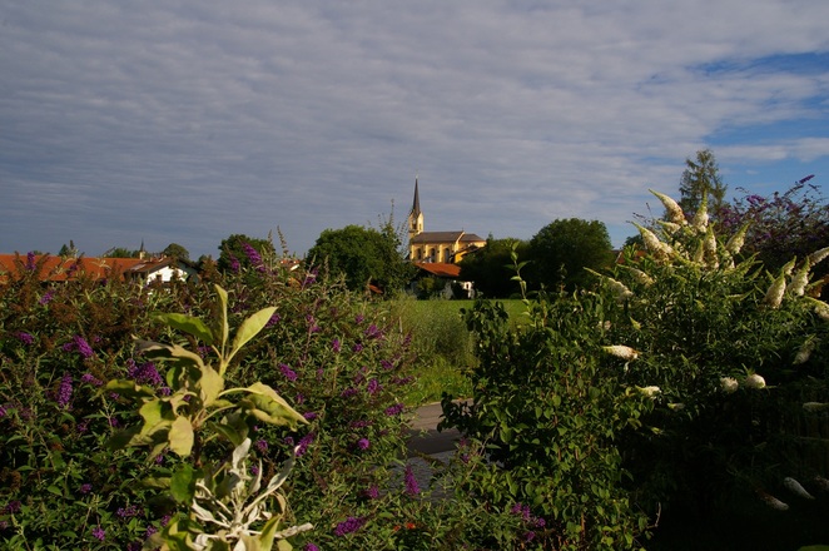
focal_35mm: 39
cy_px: 276
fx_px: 897
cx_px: 414
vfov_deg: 34.1
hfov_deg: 49.6
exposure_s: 1/250
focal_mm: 26
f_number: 13
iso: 200
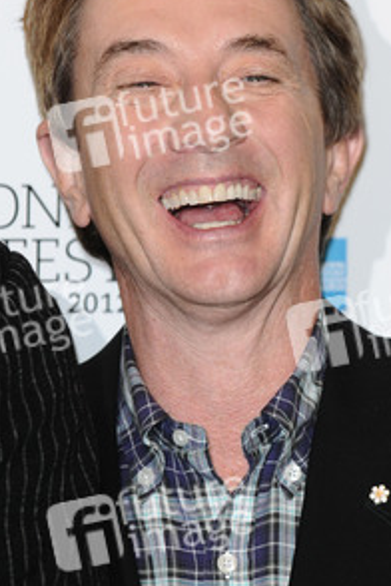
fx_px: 6153
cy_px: 225
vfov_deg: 5.5
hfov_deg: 3.6
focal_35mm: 378
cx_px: 208
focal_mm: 185
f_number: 4
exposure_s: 1/200
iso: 320
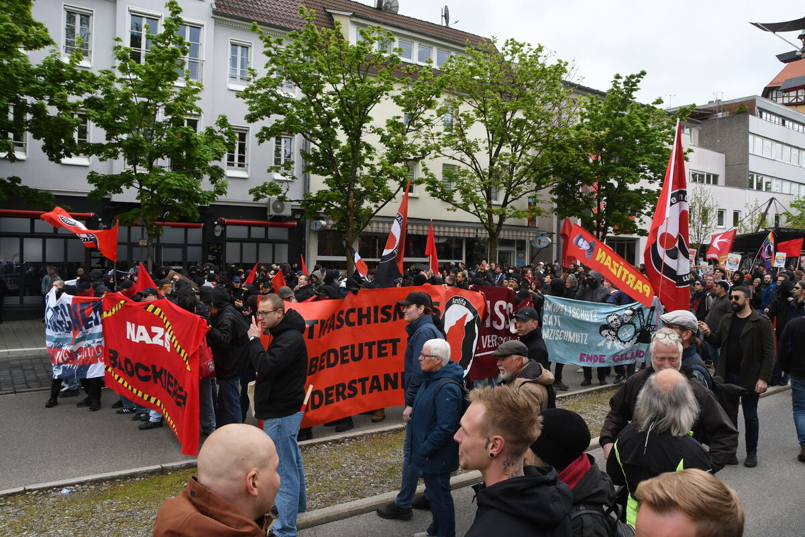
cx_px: 402
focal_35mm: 27
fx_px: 604
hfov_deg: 67.4
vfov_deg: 47.9
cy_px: 268
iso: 640
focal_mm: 18
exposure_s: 1/250
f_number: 10
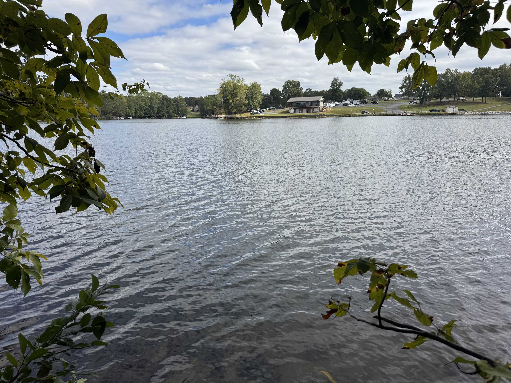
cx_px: 256
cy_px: 192
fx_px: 354
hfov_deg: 71.6
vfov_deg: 56.8
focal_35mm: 24
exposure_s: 1/4608
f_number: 1.78
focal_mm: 6.76
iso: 80
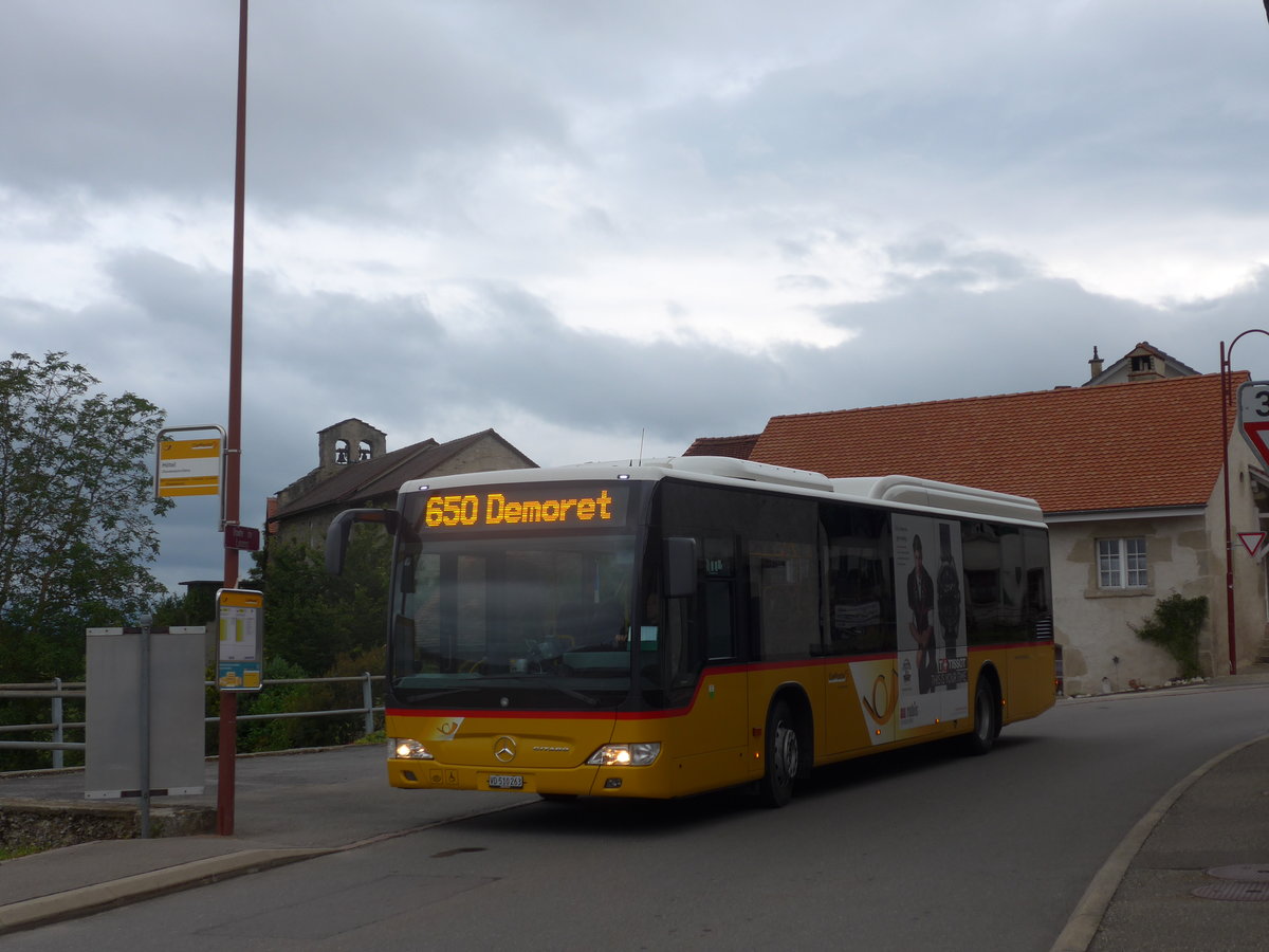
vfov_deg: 29.7
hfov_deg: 38.9
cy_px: 476
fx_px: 1796
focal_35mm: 49
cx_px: 634
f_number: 3.2
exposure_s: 1/100
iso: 80
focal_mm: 10.1
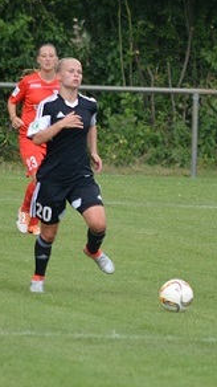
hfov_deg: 1.5
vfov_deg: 2.7
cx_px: 110
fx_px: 8347
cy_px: 175
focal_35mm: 815
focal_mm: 300
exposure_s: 1/1000
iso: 720
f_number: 5.6
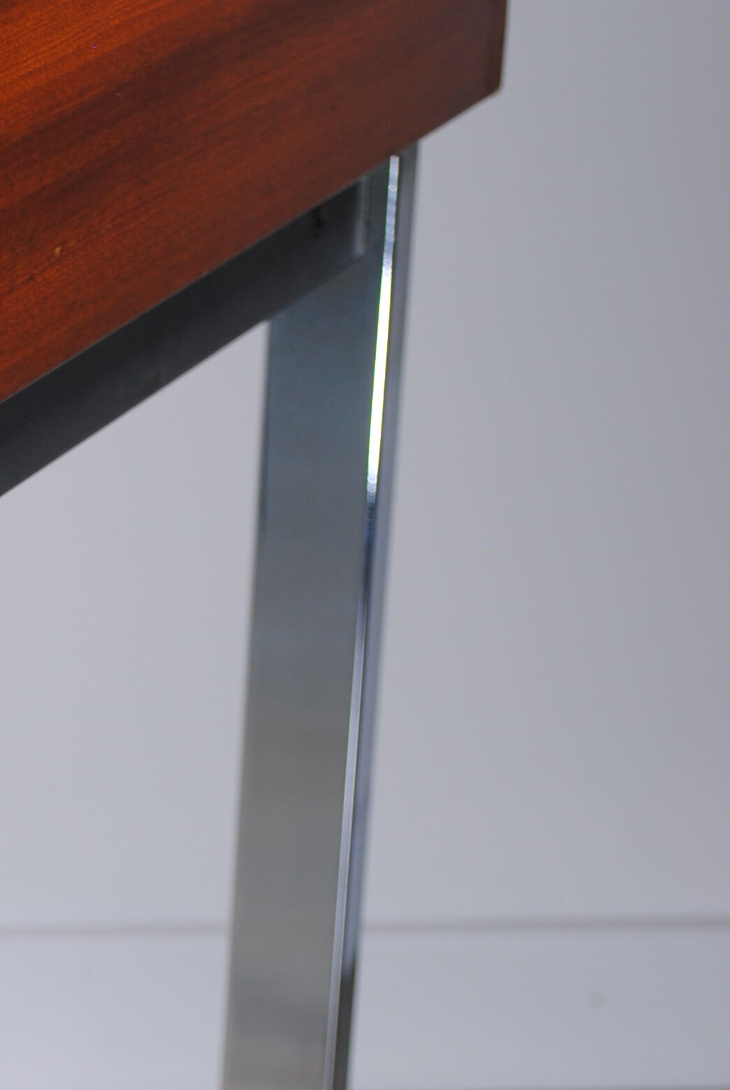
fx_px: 3950
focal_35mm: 130
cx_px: -173
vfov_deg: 15.3
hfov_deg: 10.4
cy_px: 1184
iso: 100
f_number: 5.6
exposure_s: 1/25
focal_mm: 35
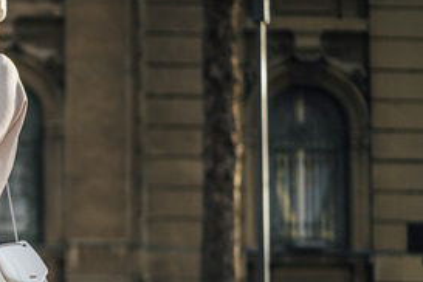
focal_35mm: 157
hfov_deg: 12.5
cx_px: -180
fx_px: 1845
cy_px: 301
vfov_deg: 8.7
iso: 100
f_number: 1.8
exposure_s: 1/1000
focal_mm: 55
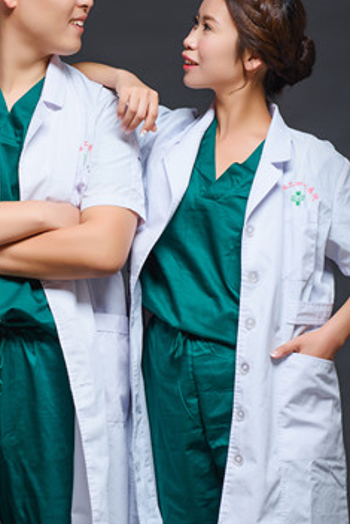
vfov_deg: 12.9
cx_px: 104
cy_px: 351
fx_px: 2316
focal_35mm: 159
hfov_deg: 8.6
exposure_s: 1/125
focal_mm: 70
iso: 100
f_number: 11
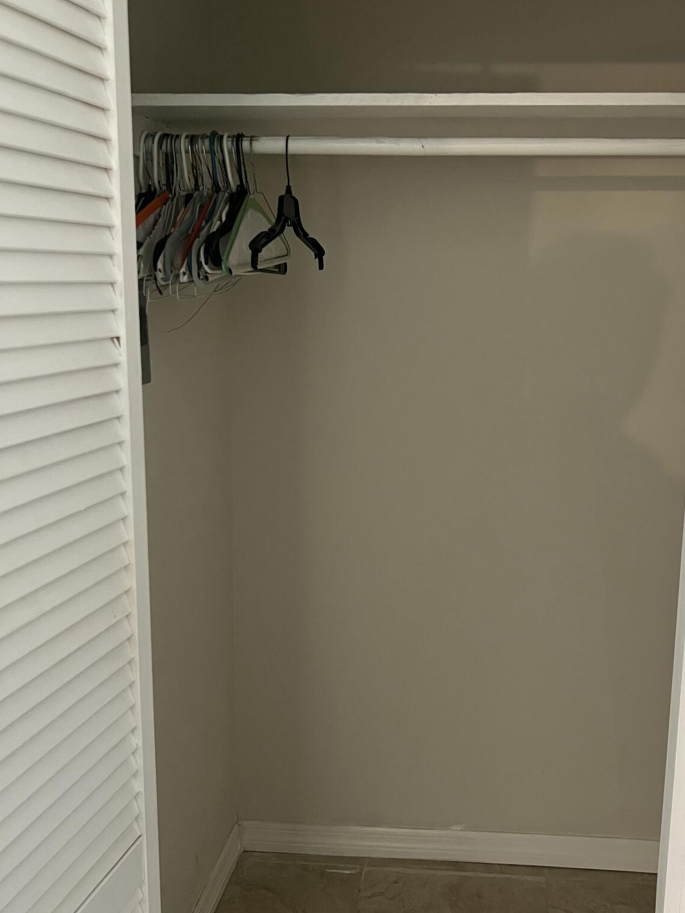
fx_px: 897
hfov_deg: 41.4
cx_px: 445
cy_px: 453
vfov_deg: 54.0
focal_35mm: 34
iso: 250
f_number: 1.5
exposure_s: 1/60
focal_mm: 5.7
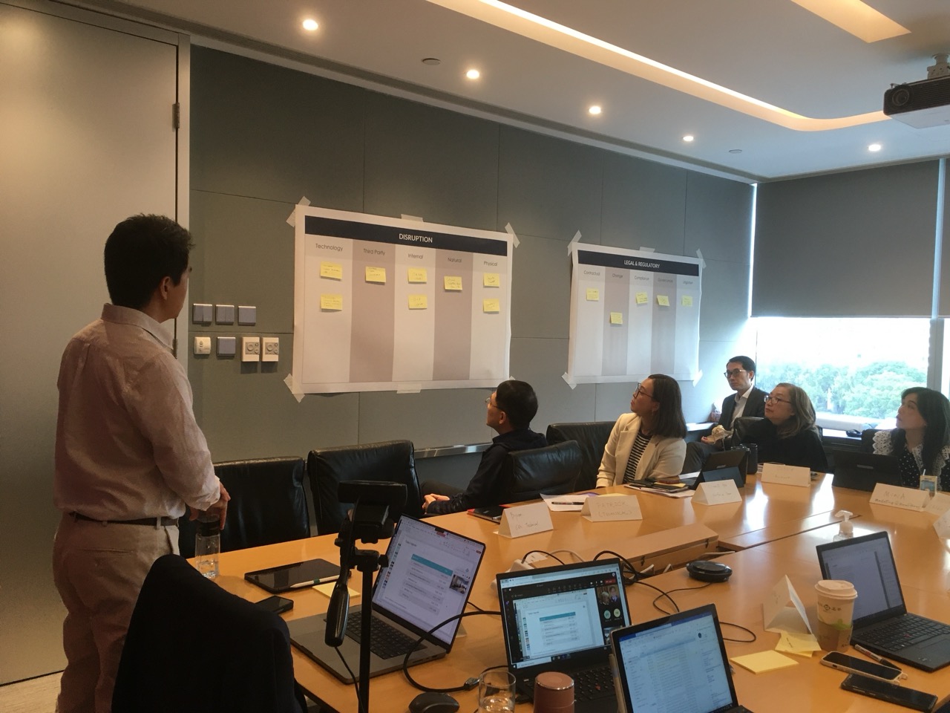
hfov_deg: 61.7
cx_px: 475
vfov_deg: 48.2
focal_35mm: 29
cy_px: 356
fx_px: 796
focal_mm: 4.15
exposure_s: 1/33
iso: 64
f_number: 2.2
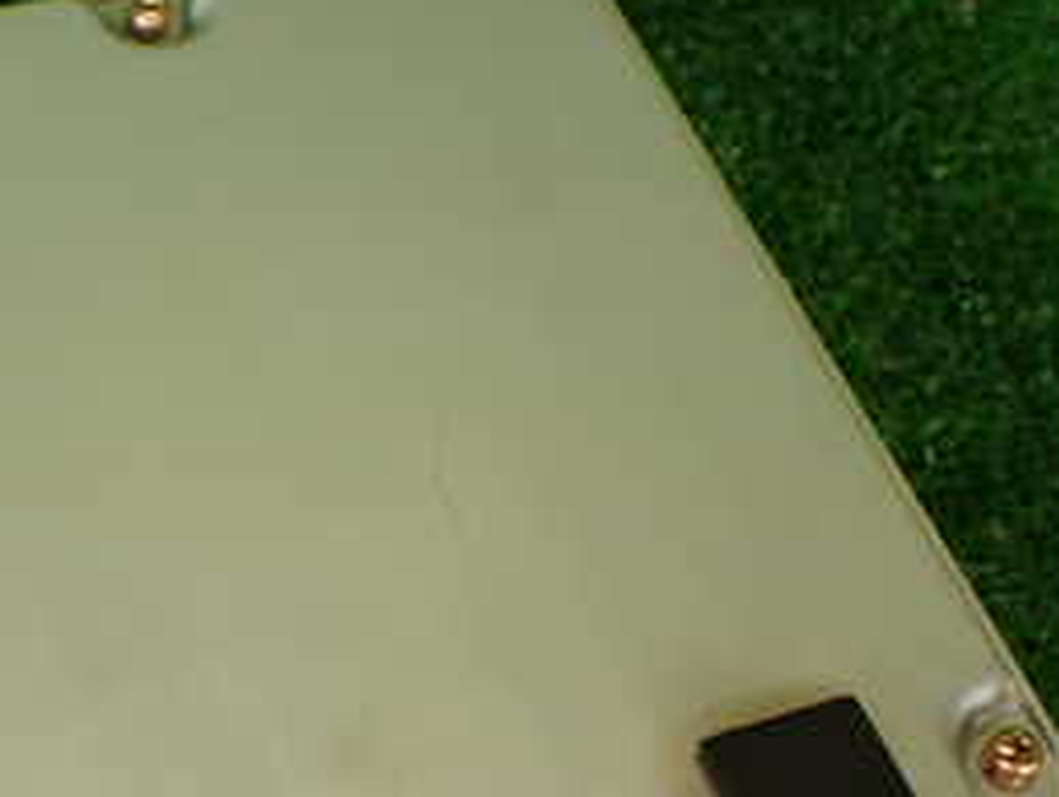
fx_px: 2267
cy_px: 674
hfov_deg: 25.0
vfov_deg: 19.7
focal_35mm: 74
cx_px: -16
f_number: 2.4
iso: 100
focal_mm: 5.79
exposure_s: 1/80
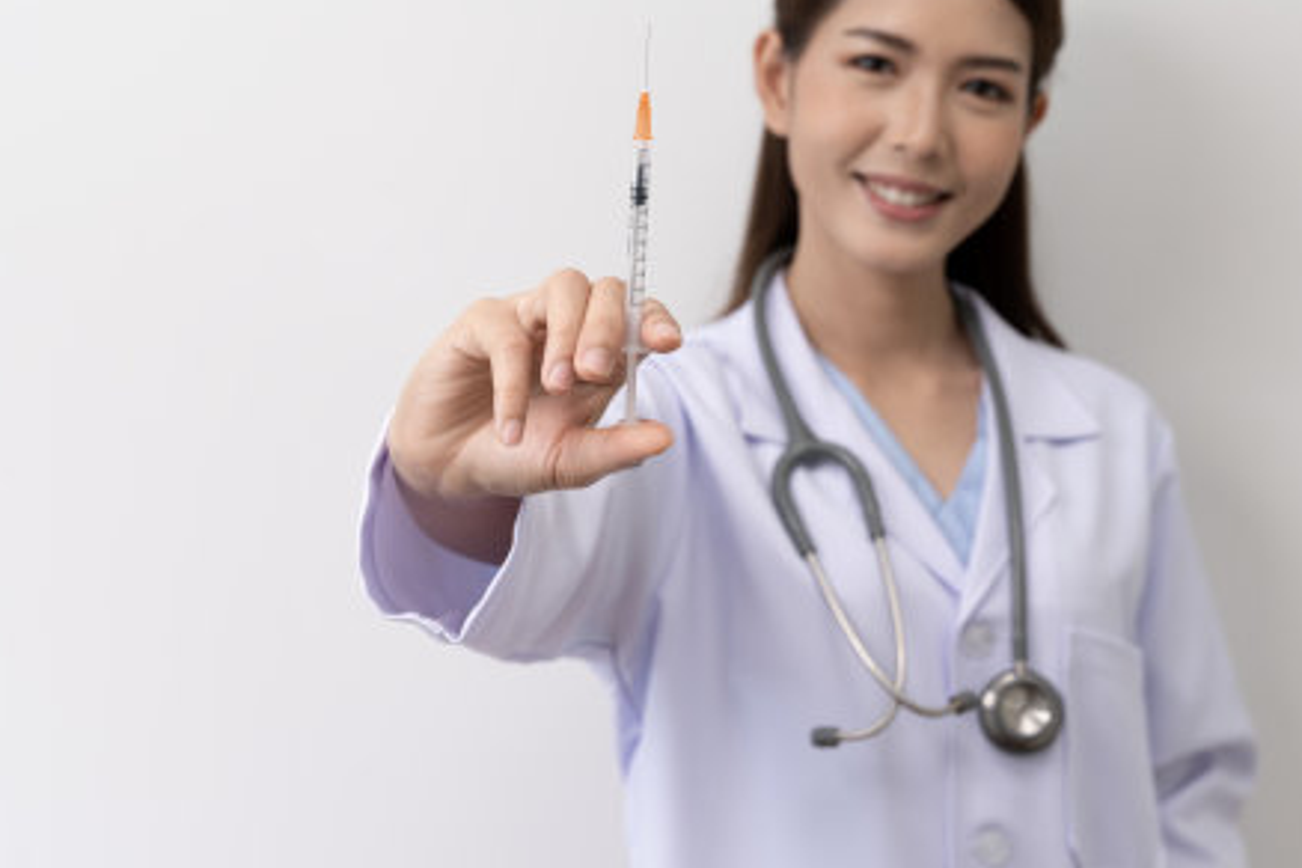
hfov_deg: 30.1
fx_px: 2423
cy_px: 336
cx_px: 663
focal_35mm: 67
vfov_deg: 20.3
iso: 320
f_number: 5
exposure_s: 1/80
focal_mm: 48
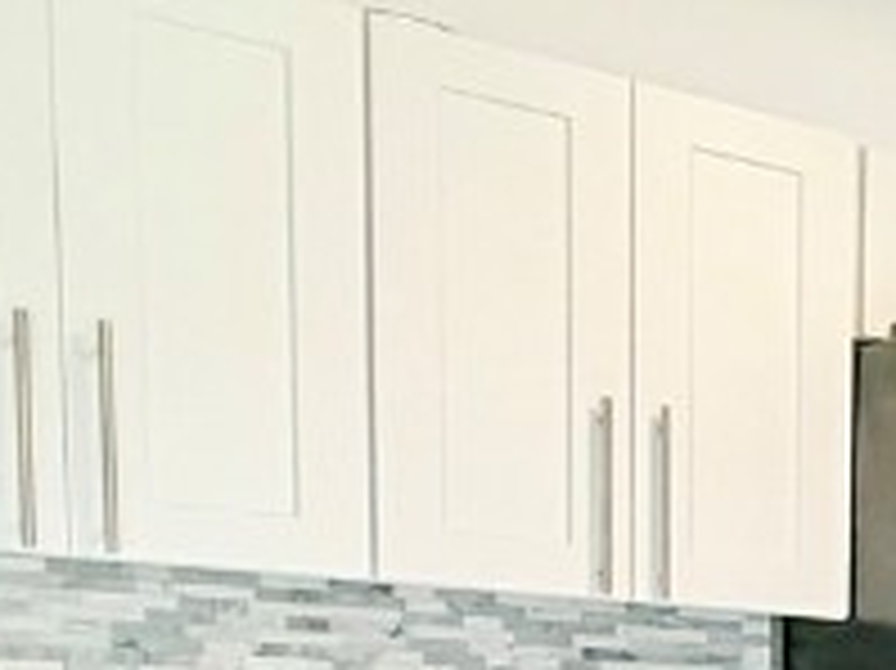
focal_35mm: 72
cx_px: 1882
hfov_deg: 17.4
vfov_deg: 18.6
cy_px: 931
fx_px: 1863
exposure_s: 1/120
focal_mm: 2.22
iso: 200
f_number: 2.2
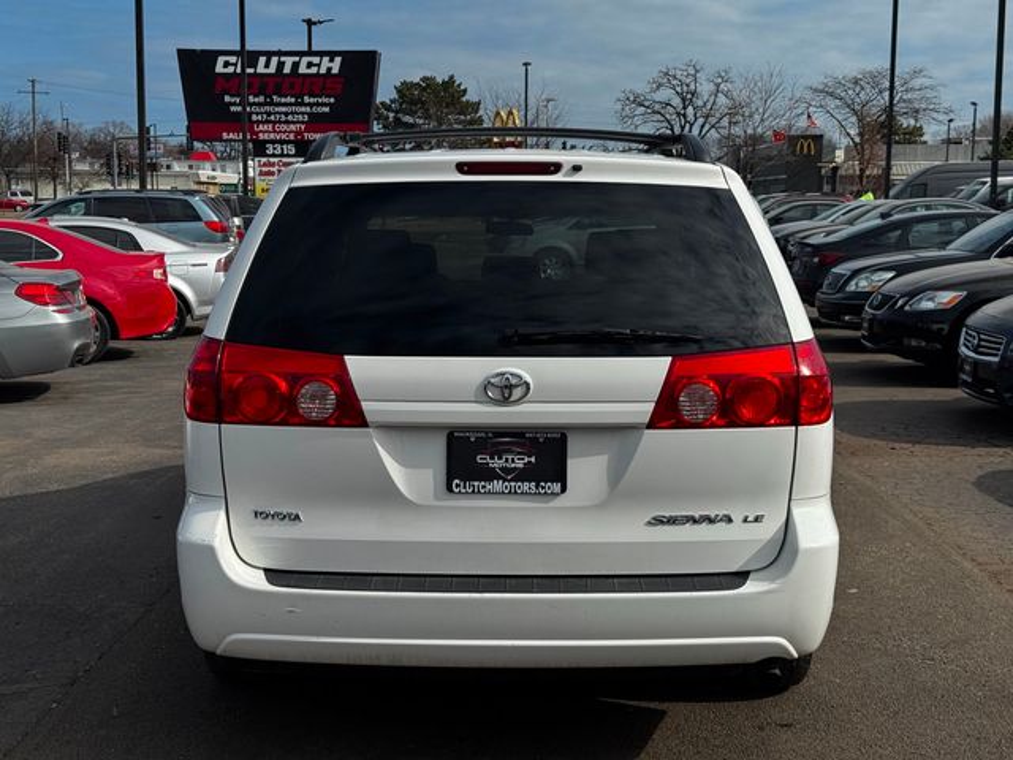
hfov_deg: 39.7
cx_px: 506
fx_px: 1405
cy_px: 380
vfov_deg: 30.3
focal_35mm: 48
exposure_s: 1/5848
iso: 64
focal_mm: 6.76
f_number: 1.78
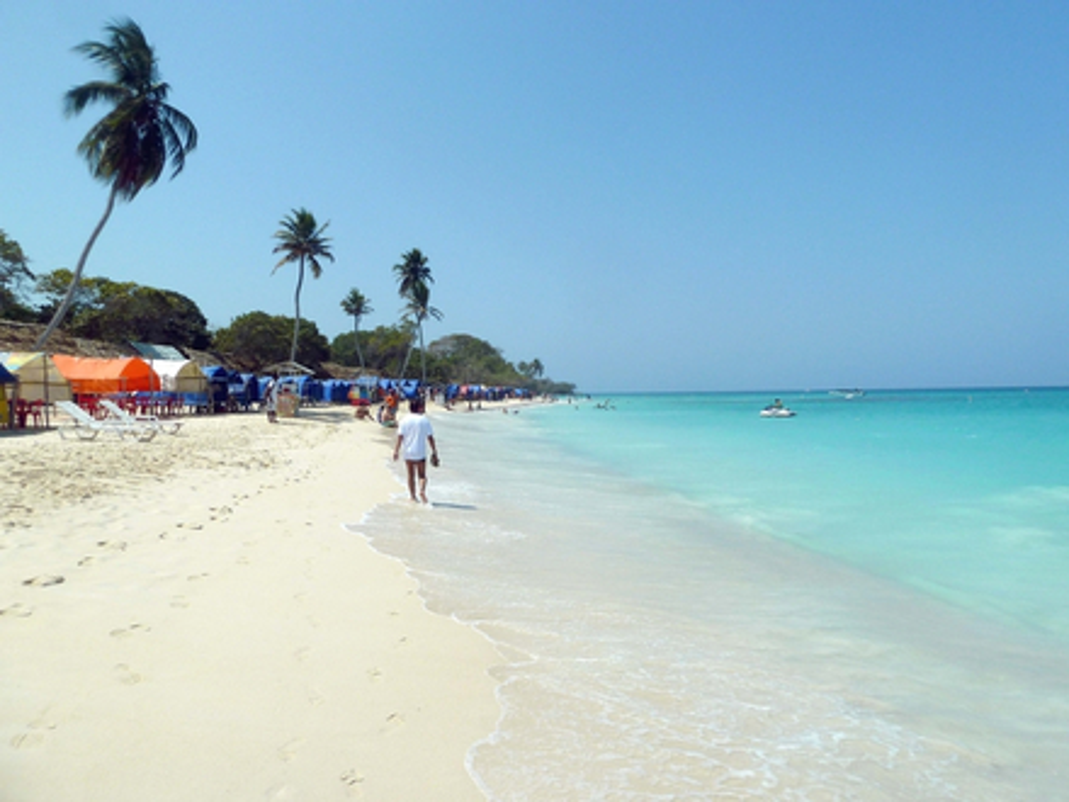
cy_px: 401
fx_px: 772
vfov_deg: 54.9
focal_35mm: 25
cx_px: 534
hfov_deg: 69.4
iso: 80
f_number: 5.6
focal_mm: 4.1
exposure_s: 1/640
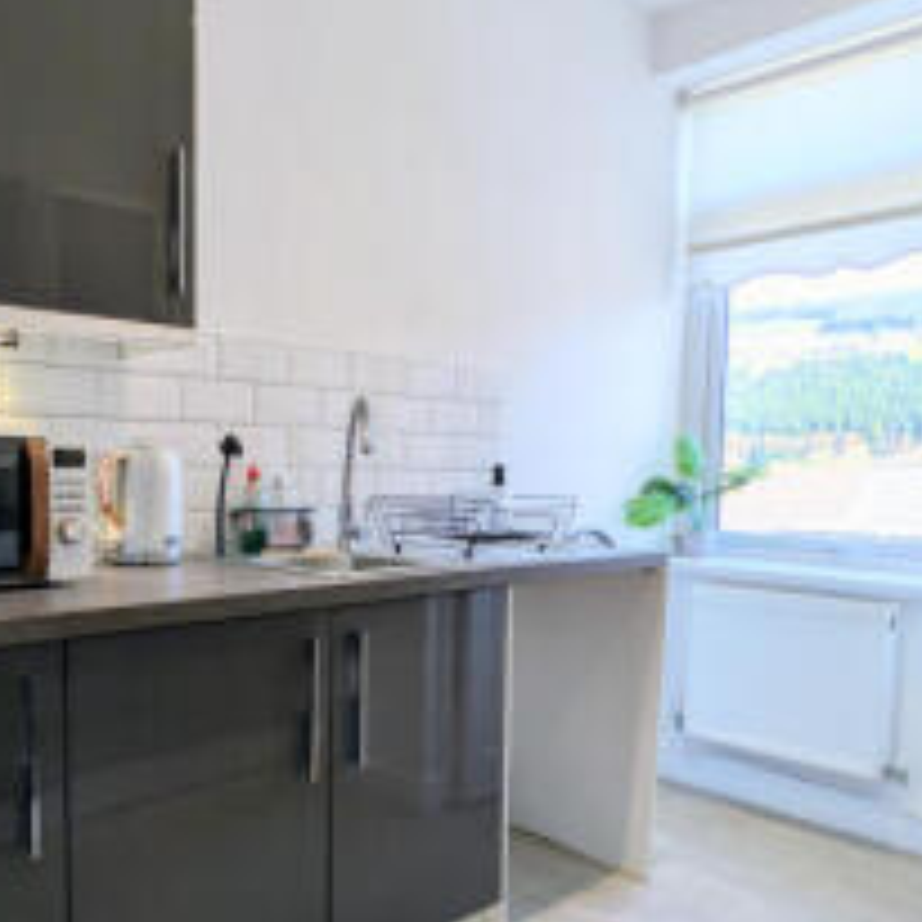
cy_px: 542
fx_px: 904
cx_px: 378
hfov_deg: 53.7
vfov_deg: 53.7
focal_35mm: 30
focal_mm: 2.23
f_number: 1.95
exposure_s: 1/121
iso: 37
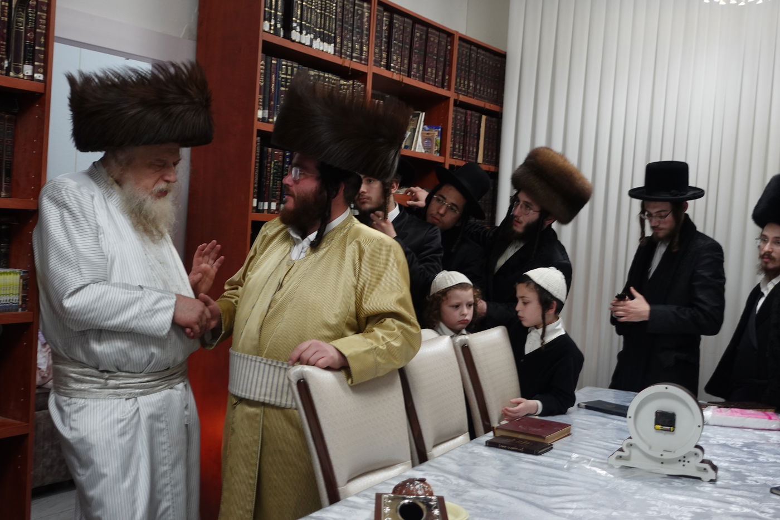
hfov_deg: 41.9
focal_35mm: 47
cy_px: 260
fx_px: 1018
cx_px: 390
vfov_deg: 28.6
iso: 400
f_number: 2.8
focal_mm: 17.79
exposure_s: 1/50
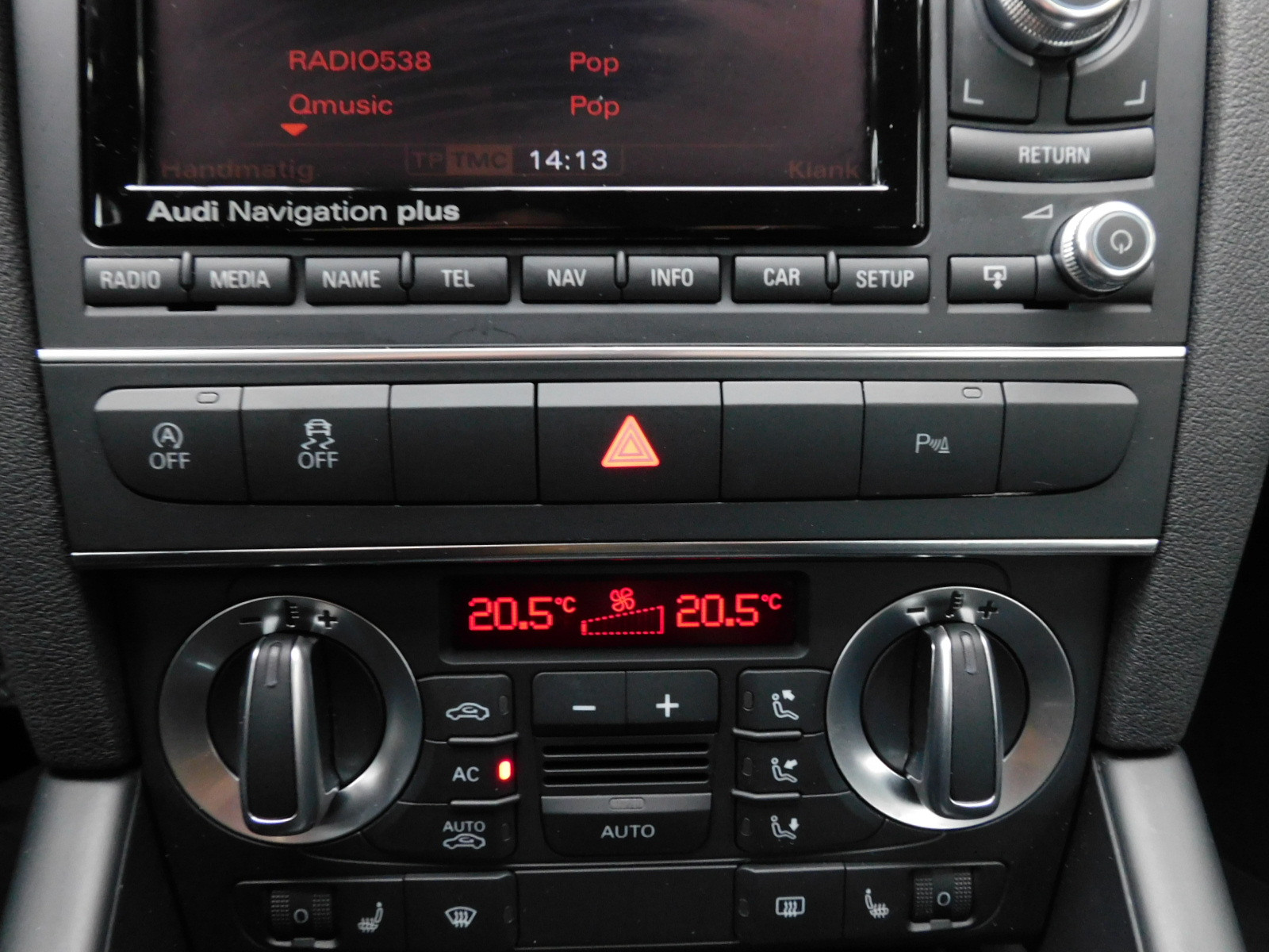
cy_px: 476
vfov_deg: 56.8
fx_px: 880
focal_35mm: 24
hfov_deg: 71.6
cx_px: 634
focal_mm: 4.3
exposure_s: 1/15
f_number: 3.3
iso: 400
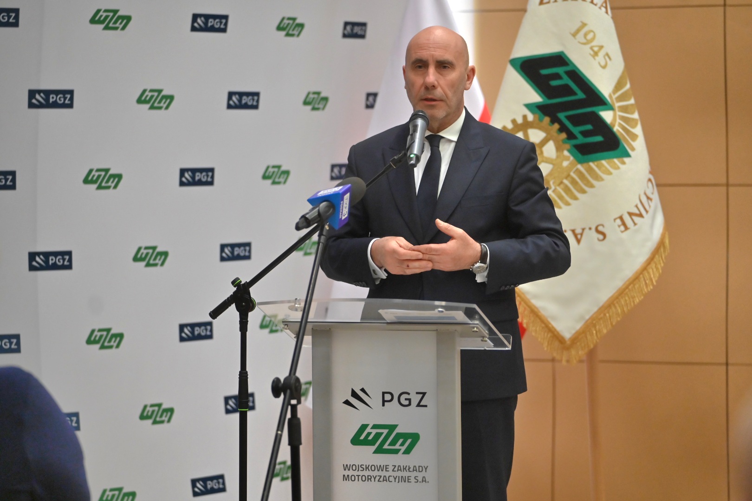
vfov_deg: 11.4
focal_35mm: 120
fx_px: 2506
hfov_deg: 17.1
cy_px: 250
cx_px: 376
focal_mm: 120
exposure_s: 1/323
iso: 2200
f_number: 2.8
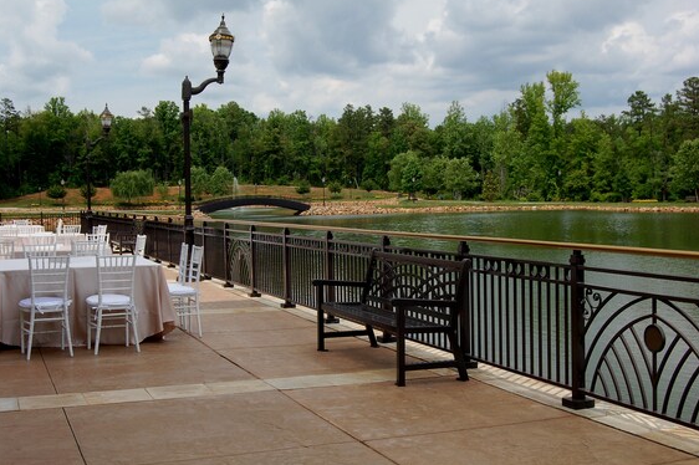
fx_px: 931
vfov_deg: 28.0
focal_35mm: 48
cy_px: 219
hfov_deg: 41.1
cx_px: 328
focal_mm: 30
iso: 400
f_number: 10
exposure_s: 1/200
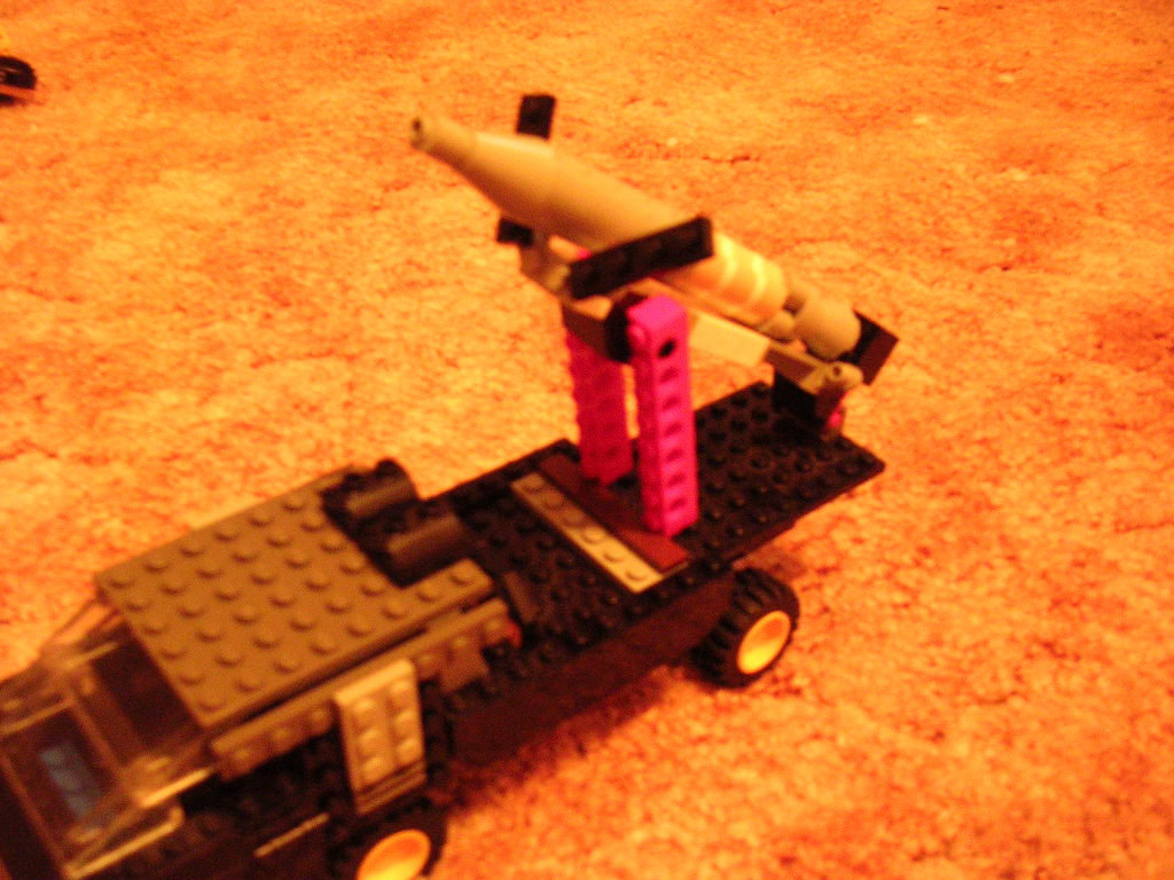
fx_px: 1289
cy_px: 440
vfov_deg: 37.7
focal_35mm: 38
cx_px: 587
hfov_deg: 49.0
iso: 200
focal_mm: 5.8
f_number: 2.8
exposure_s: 1/2.8
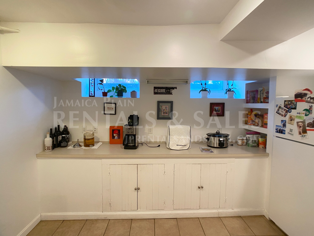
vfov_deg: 53.1
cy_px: 118
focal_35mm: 26
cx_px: 157
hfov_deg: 67.3
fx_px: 236
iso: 125
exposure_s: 1/60
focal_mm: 4.25
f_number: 1.8
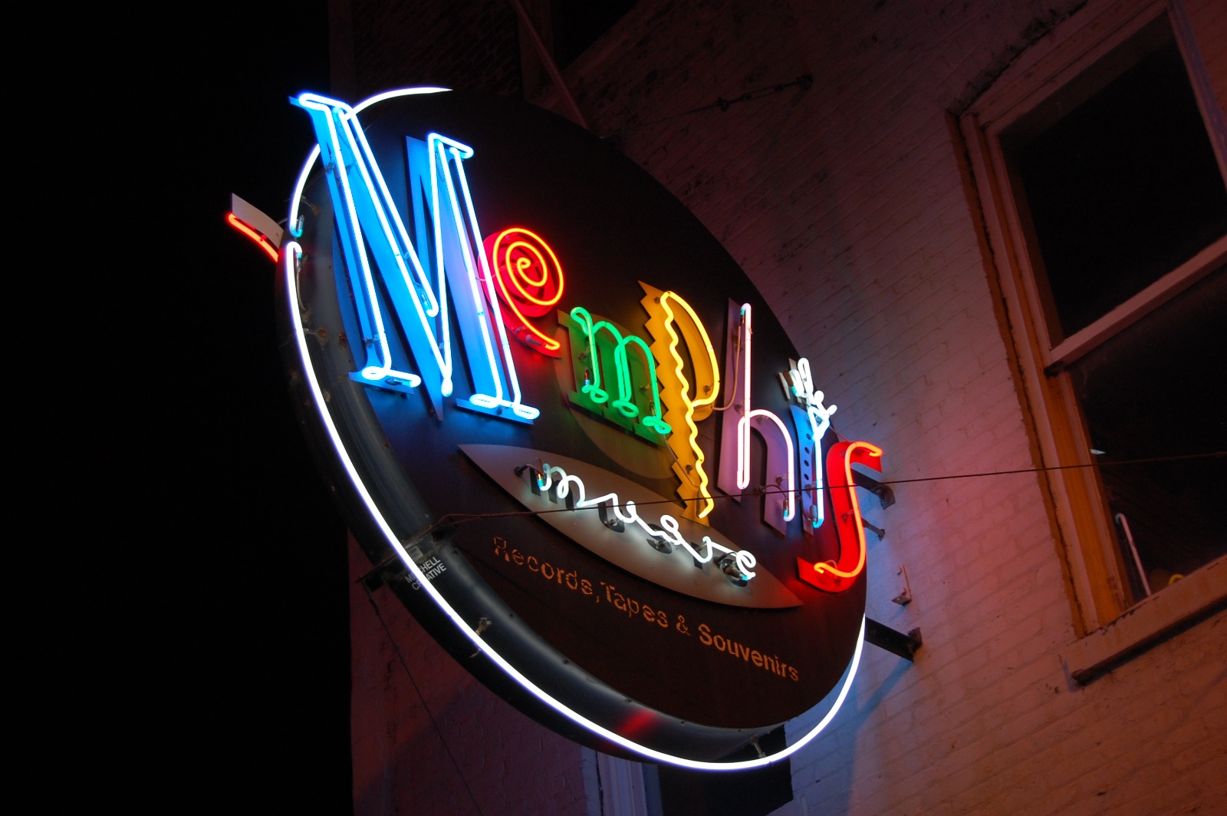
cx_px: 614
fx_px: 2298
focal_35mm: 68
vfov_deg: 20.1
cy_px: 408
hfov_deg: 29.9
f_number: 5.3
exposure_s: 1/60
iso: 400
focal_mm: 45
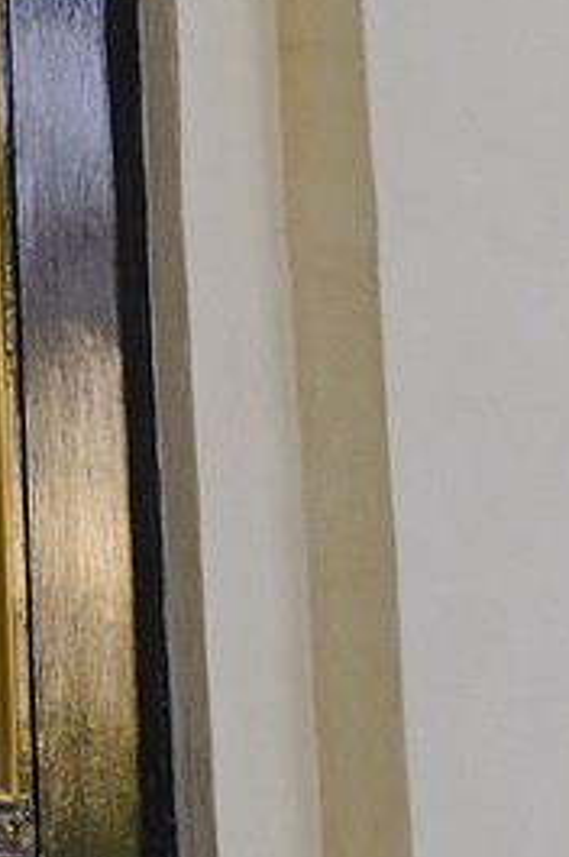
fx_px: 6322
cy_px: -1627
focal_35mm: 266
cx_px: -304
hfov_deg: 5.1
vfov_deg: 7.0
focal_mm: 44
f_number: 2.8
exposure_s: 1/160
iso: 200
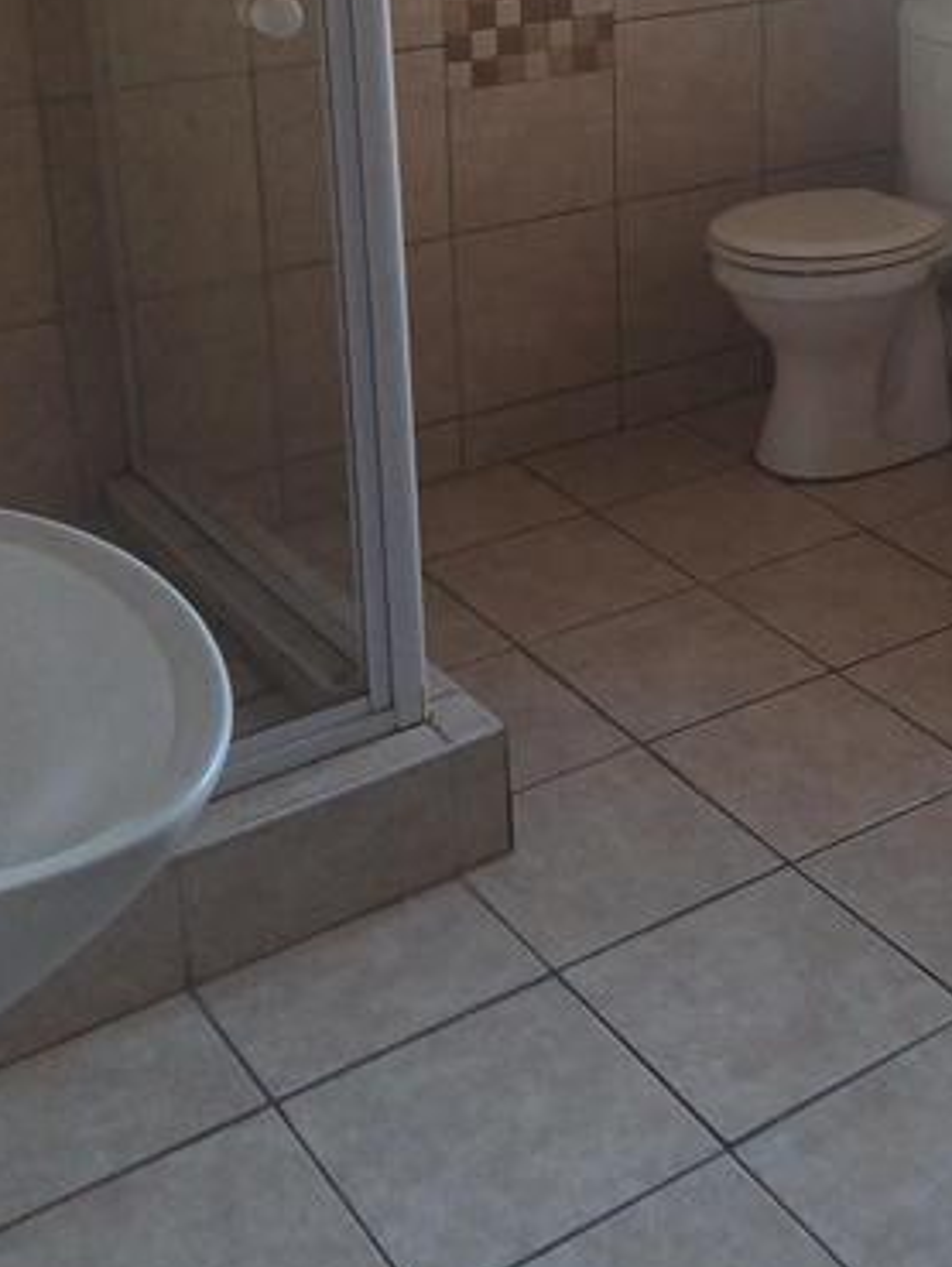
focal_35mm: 54
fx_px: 1978
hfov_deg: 26.5
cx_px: 791
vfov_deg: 34.2
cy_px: 219
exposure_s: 1/50
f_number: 1.8
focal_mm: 4.65
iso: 160
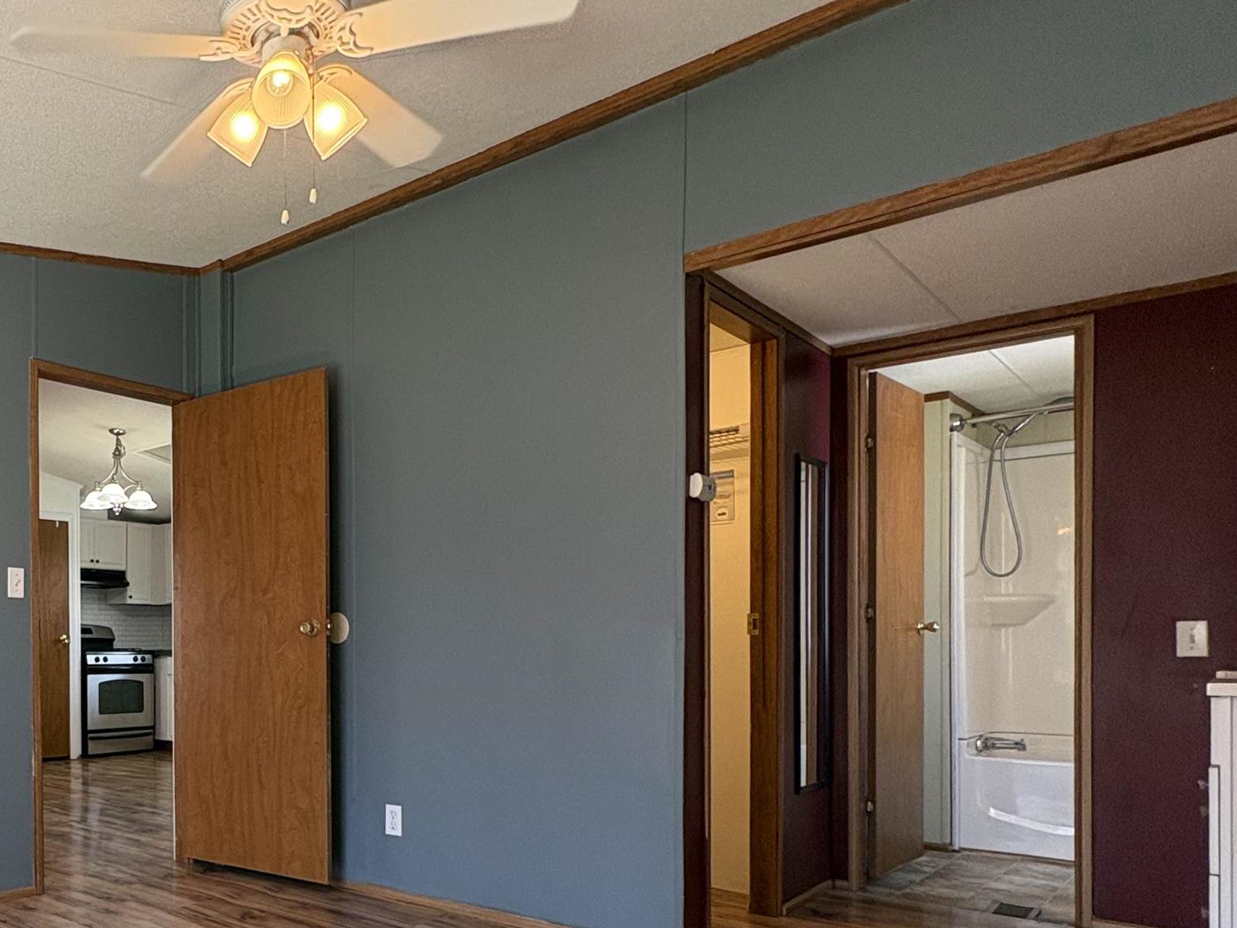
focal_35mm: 28
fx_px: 1001
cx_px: 150
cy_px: 650
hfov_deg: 55.9
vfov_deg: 48.5
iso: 250
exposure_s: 1/60
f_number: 2.2
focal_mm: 2.22
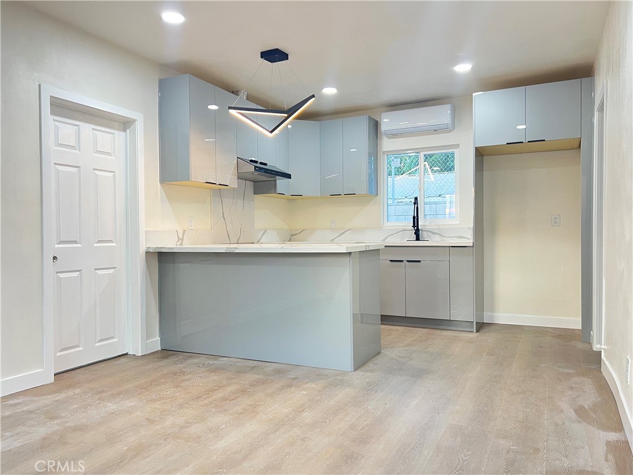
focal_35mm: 26
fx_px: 475
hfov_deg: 67.3
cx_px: 316
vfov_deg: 53.1
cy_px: 238
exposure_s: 1/60
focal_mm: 5.7
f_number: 1.5
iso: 160
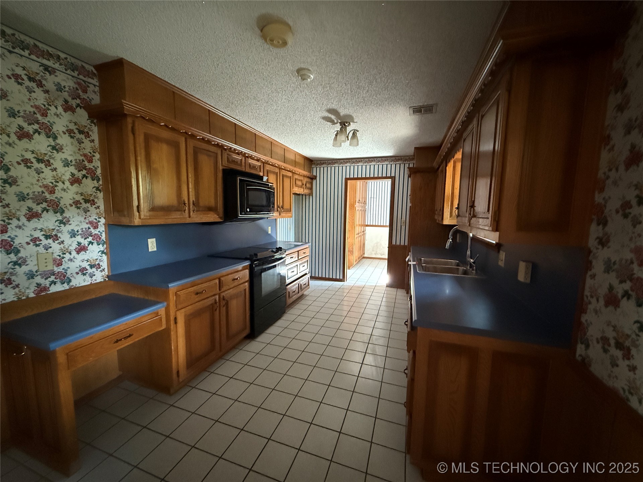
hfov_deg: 102.1
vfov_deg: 85.7
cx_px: 322
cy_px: 241
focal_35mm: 14
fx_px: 260
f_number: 2.2
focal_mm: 2.22
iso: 1600
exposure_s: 1/54
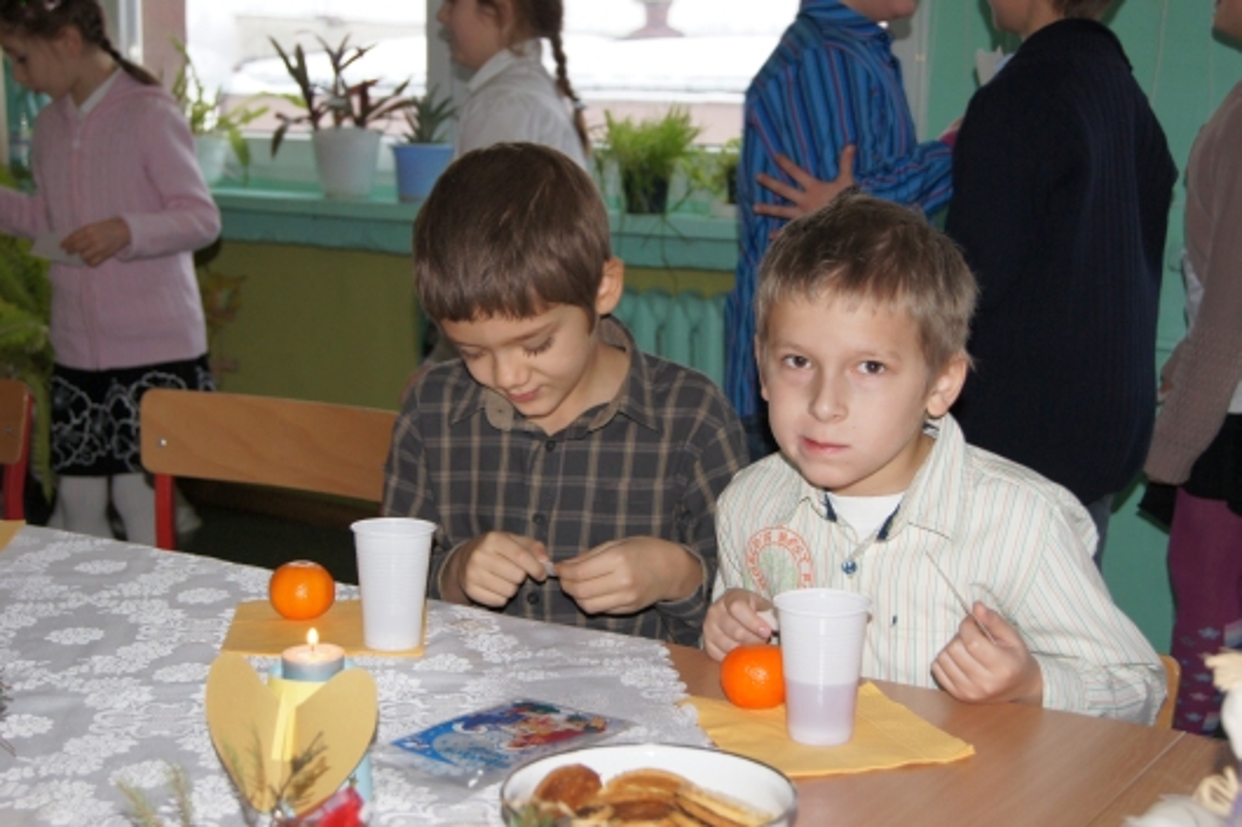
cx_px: 621
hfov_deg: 37.9
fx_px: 1811
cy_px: 414
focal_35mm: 52
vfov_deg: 25.7
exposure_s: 1/60
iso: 640
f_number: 5
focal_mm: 35
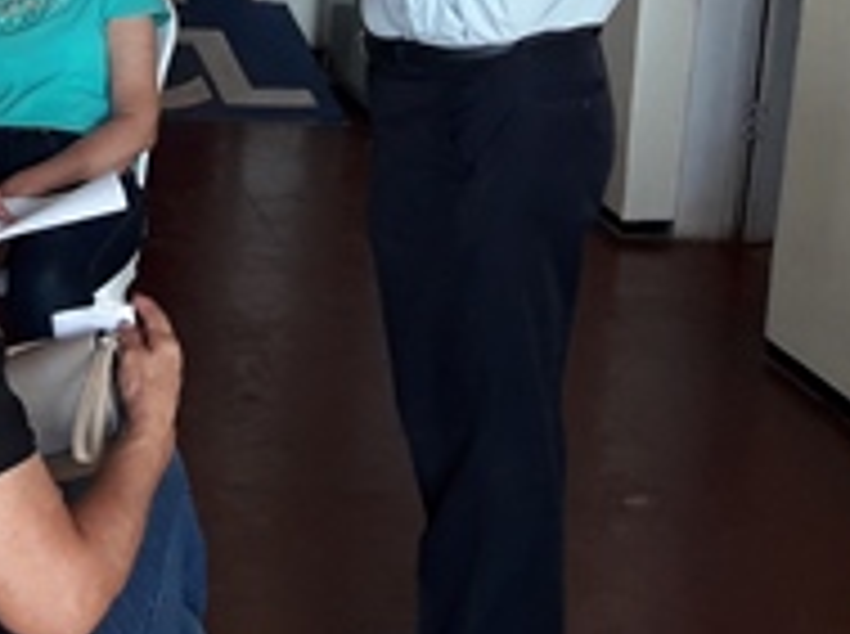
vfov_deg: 15.2
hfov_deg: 19.5
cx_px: -162
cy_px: -36
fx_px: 2328
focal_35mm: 95
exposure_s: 1/120
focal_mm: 3.7
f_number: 1.9
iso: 80
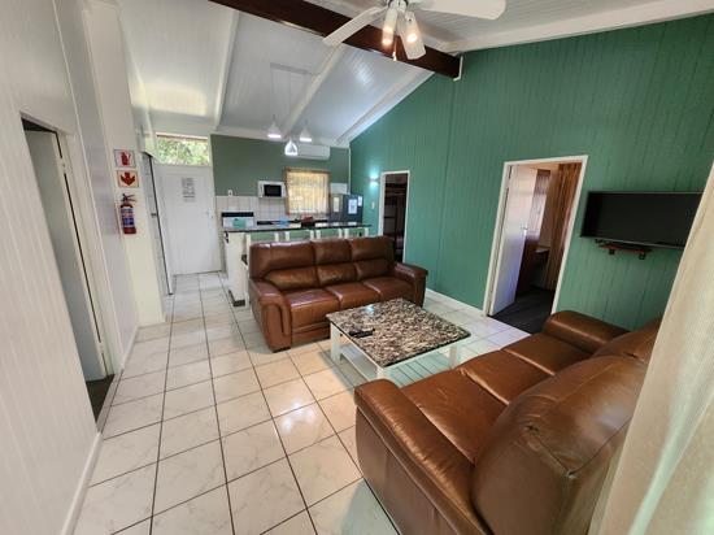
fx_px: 268
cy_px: 268
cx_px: 357
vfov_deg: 89.9
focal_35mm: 13
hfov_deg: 106.2
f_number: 2.2
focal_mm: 1.74
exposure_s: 1/50
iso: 160
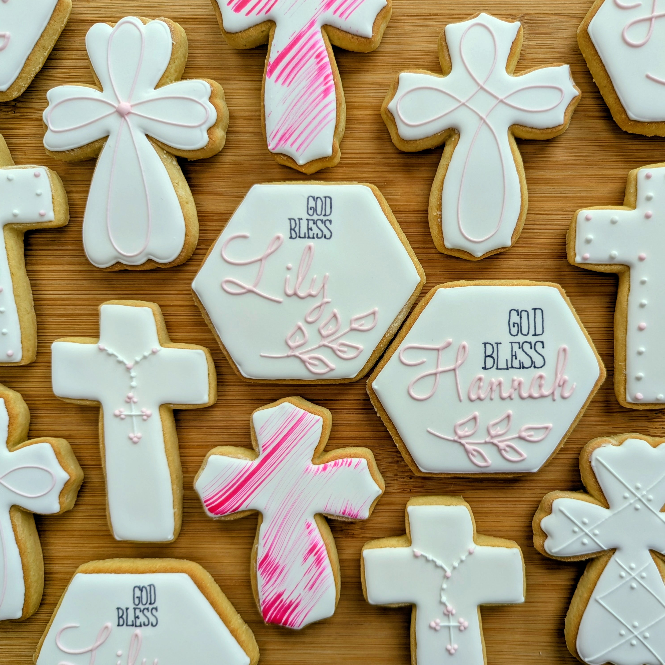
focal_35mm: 29
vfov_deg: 55.6
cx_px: 423
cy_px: 339
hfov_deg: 54.9
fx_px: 630
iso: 46
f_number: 1.85
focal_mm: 6.81
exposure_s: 1/50
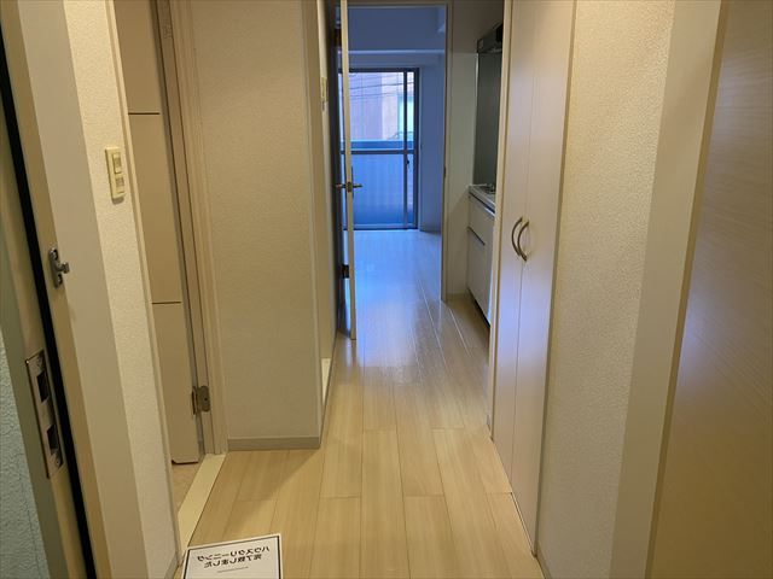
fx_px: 581
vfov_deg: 53.1
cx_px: 386
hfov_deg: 67.3
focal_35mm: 26
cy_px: 290
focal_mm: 4.25
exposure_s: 1/50
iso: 125
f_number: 1.8
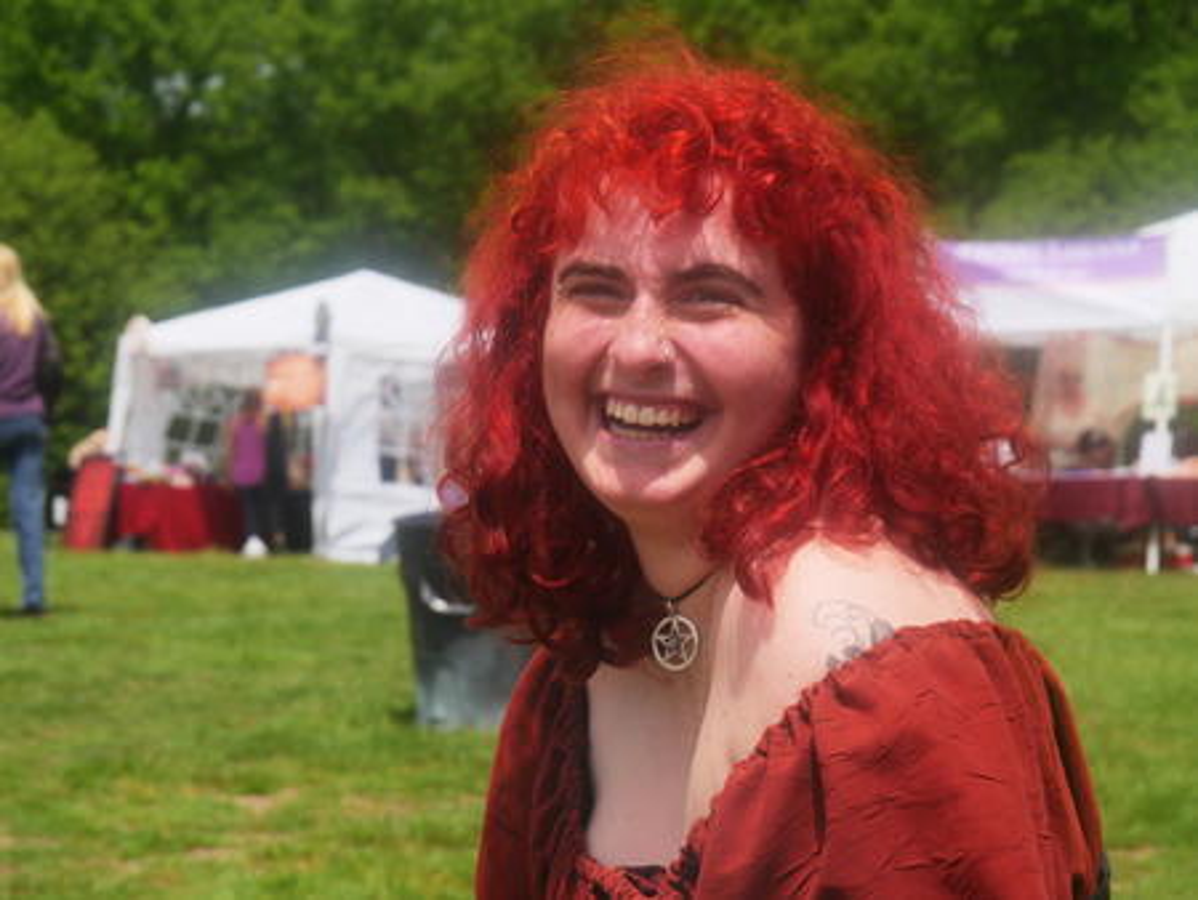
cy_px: 450
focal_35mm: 126
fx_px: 4363
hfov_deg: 15.6
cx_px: 599
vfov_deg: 11.8
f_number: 9
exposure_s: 1/640
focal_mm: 63
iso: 200
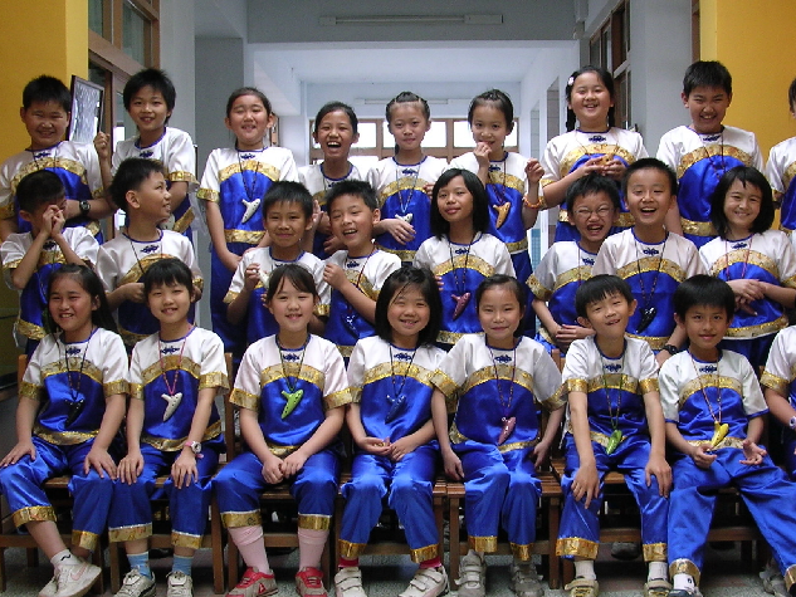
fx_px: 1104
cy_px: 318
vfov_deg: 30.3
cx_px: 440
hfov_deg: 39.6
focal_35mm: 48
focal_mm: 5.8
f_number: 2.8
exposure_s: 1/54
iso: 100
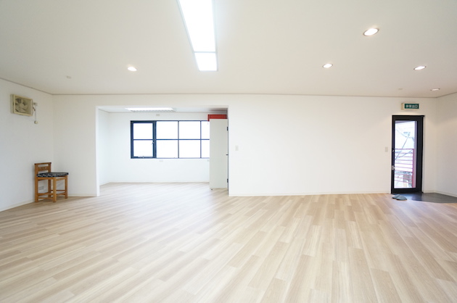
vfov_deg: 77.1
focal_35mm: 15
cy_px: 152
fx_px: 190
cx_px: 228
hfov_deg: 100.5
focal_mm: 10
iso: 1250
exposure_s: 1/60
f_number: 4
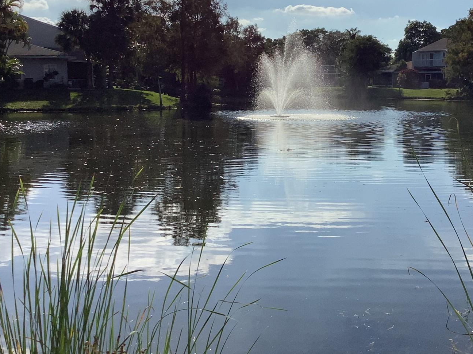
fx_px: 670
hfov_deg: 38.3
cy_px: 130
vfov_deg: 29.5
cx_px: 328
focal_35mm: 49
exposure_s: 1/4292
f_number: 2.4
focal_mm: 3.3
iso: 25
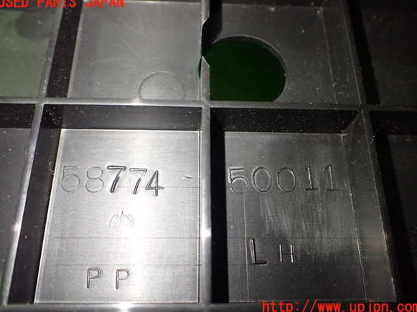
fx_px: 373
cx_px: 209
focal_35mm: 31
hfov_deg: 58.4
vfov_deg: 45.4
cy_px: 155
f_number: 2.3
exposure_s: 1/100
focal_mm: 5.4
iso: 800
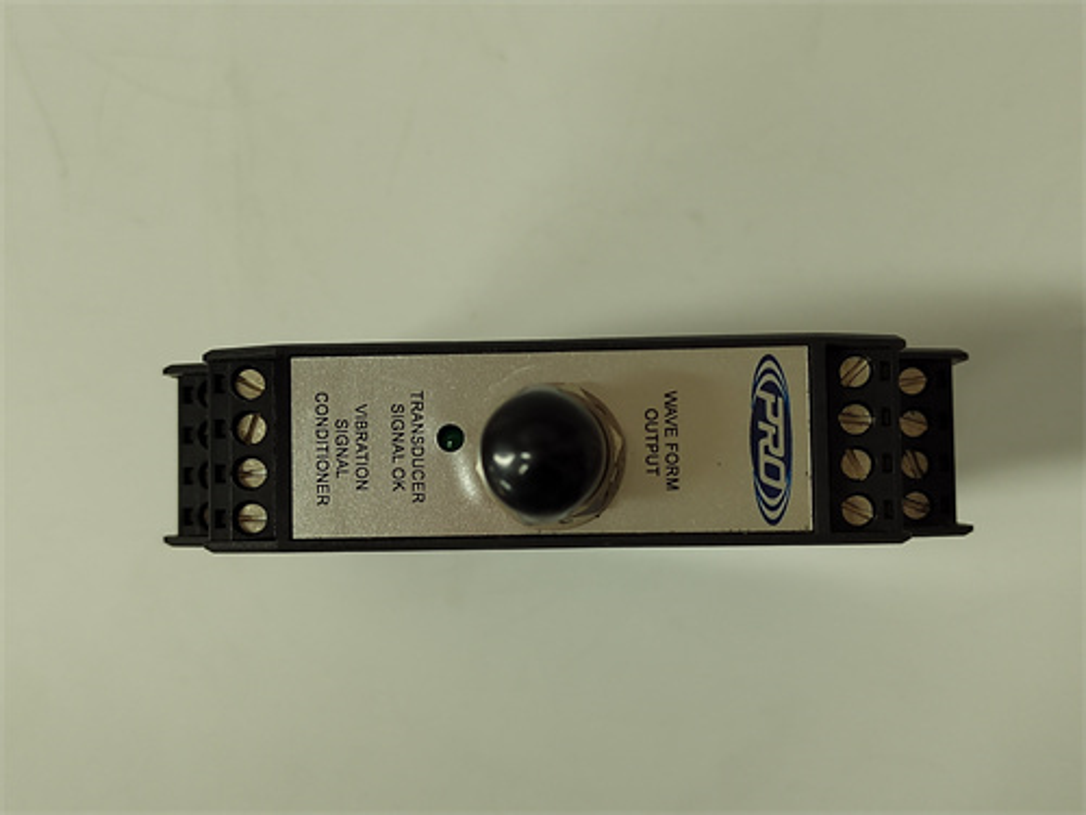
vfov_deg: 31.5
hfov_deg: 41.2
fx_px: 1443
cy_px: 408
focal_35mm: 46
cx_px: 543
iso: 1669
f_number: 1.9
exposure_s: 1/100
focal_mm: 5.52
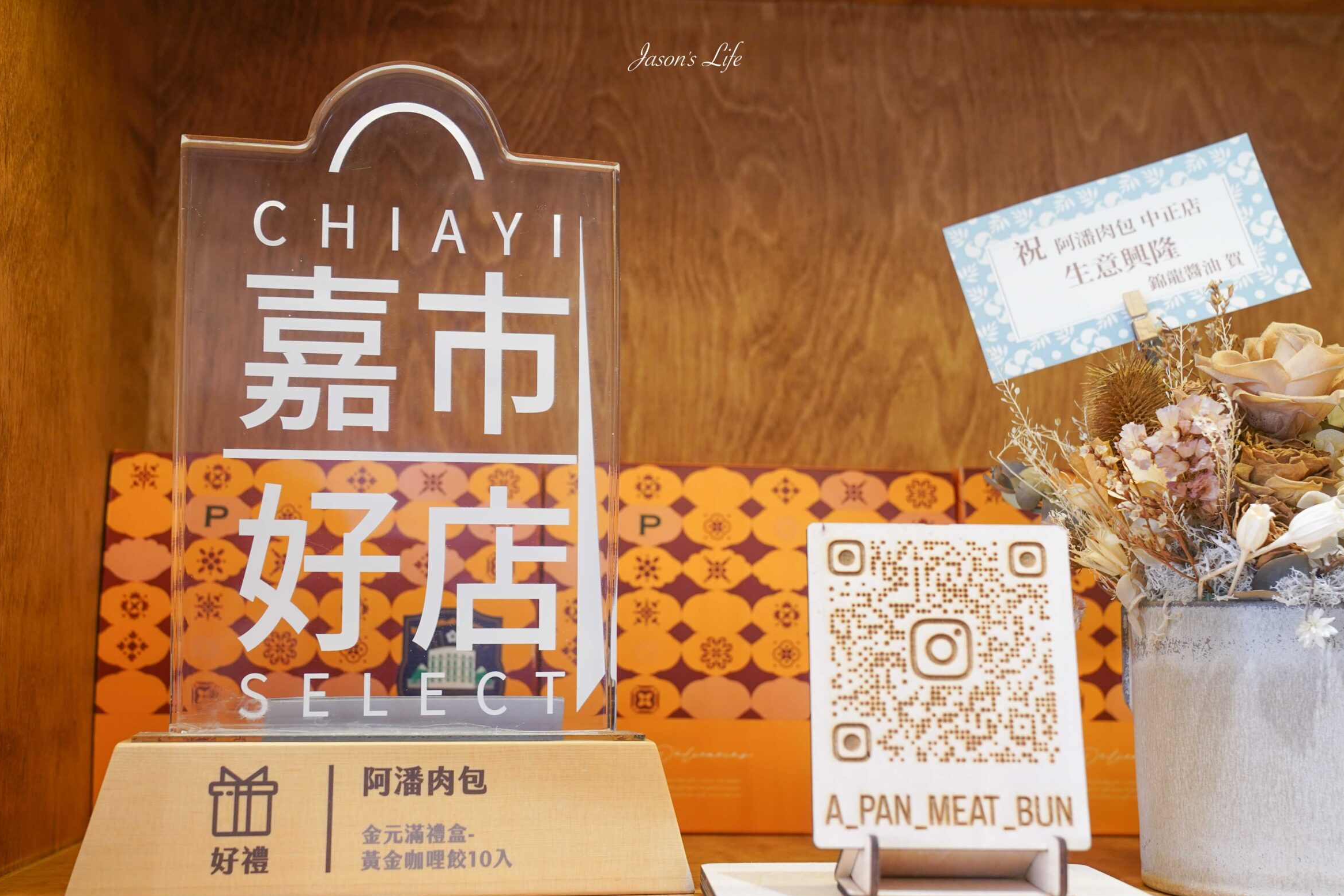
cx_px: 686
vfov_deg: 29.9
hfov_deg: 43.6
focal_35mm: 45
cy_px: 491
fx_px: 1680
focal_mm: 41
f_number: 5
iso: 640
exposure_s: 1/50
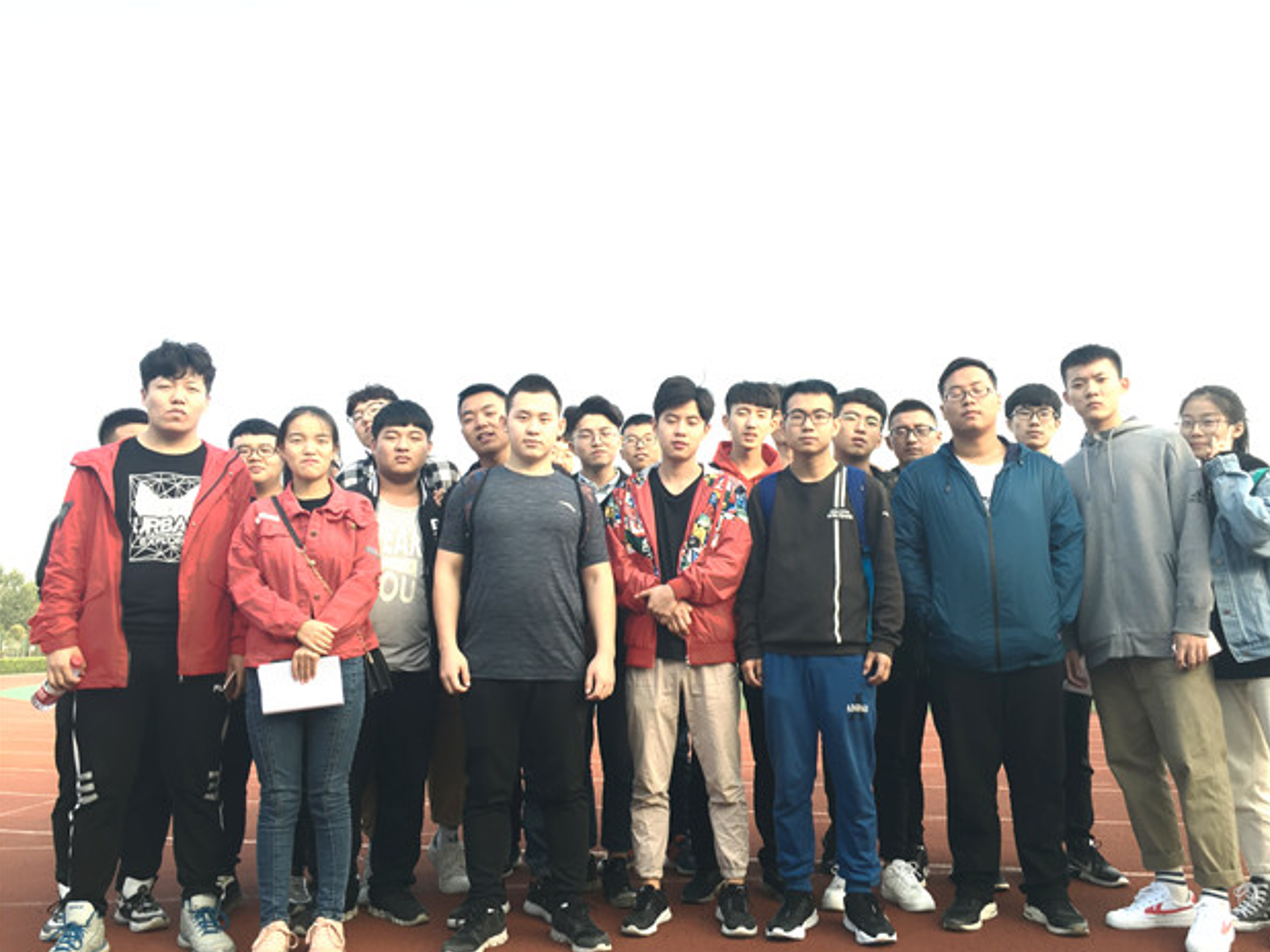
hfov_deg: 60.0
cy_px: 488
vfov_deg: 46.8
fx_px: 1100
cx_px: 652
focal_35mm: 30
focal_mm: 4.15
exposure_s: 1/50
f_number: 2.2
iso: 25
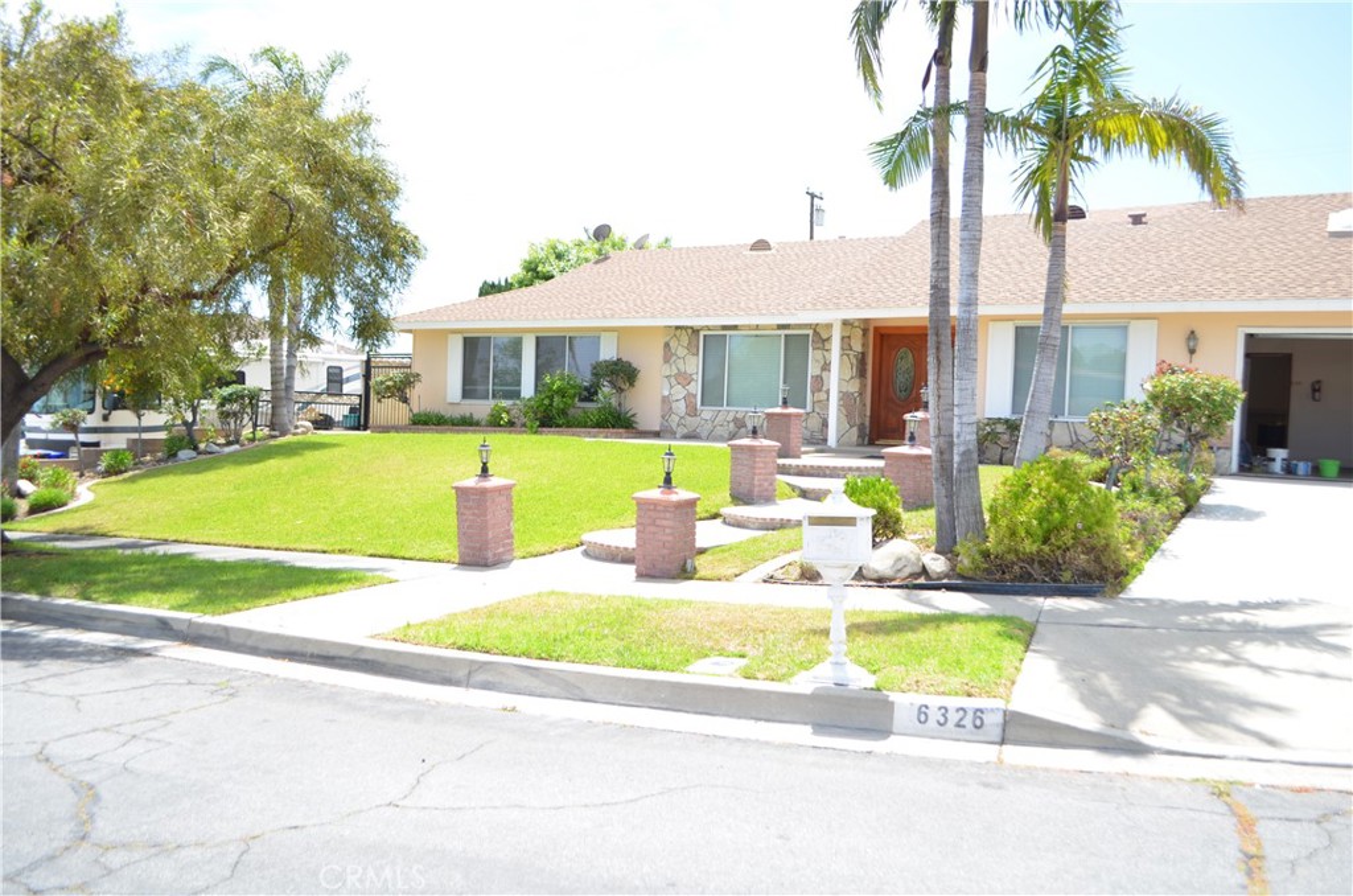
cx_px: 676
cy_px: 448
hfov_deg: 62.0
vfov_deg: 43.4
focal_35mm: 30
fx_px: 1125
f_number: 8
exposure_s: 1/250
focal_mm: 20
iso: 100
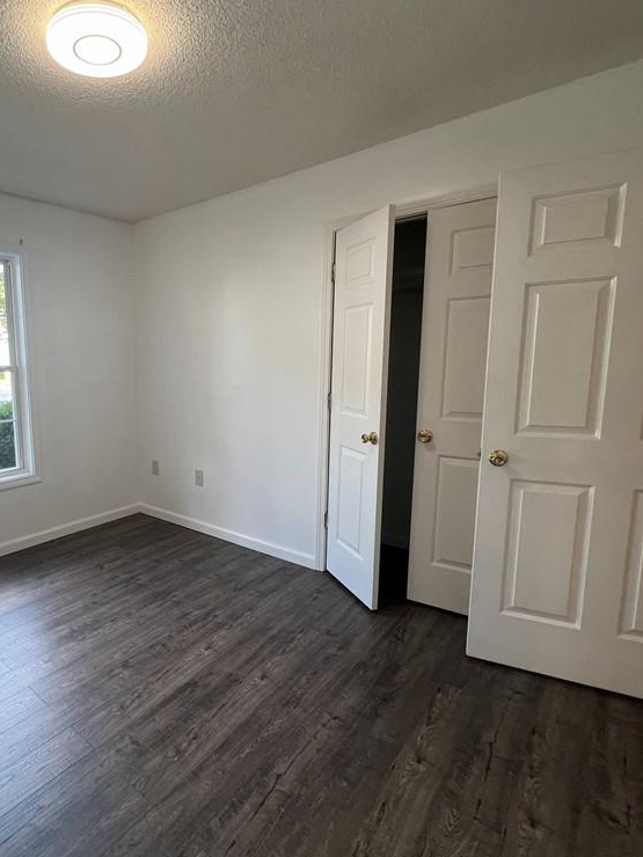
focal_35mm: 18
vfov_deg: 87.8
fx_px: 446
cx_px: 174
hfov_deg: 67.8
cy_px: 430
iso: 64
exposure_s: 1/120
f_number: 1.8
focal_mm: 1.57
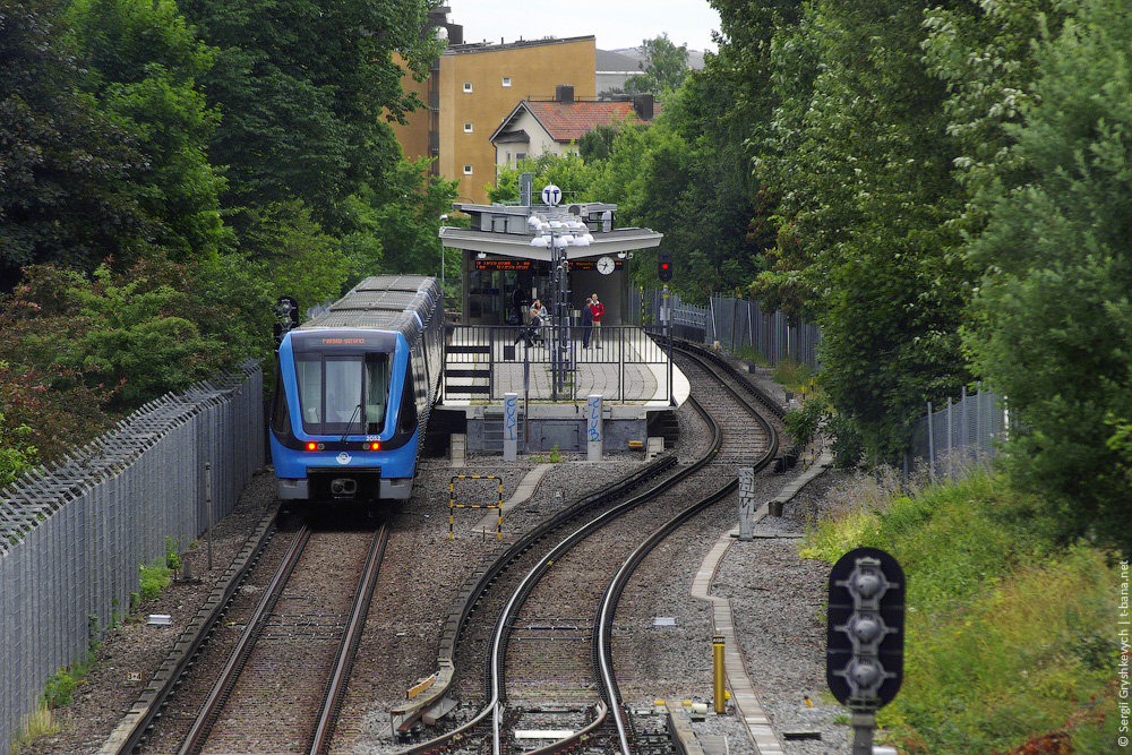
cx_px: 566
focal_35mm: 330
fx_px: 10377
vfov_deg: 4.2
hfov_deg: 6.2
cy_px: 378
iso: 200
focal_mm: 220
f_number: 6.7
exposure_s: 1/90
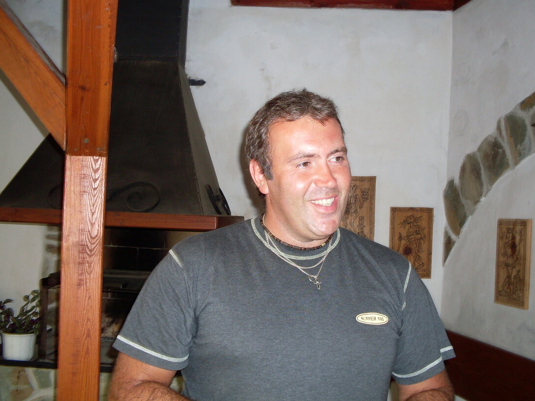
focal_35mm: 42
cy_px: 184
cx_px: 291
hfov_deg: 44.8
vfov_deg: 34.3
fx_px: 649
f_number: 2.8
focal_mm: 6.3
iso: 100
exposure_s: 1/45
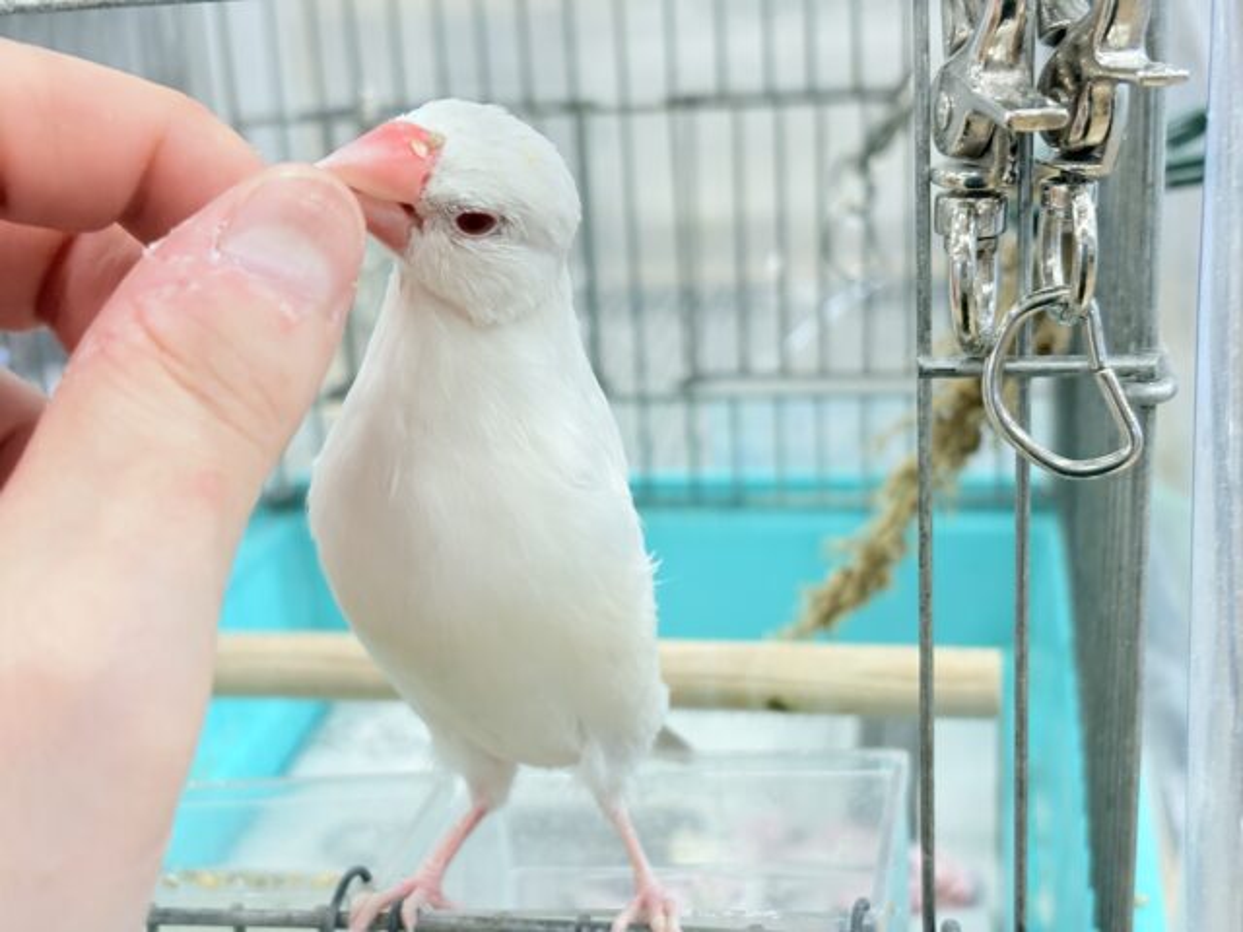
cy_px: 466
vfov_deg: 28.0
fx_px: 1867
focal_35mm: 52
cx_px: 622
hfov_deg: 36.8
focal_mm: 5.96
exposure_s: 1/100
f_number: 1.6
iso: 100
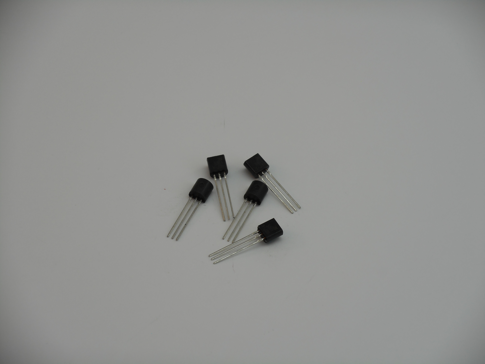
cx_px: 242
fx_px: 1639
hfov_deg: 16.8
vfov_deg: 12.7
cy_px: 182
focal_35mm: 117
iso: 80
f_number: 5.9
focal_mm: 20.9
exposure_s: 1/60
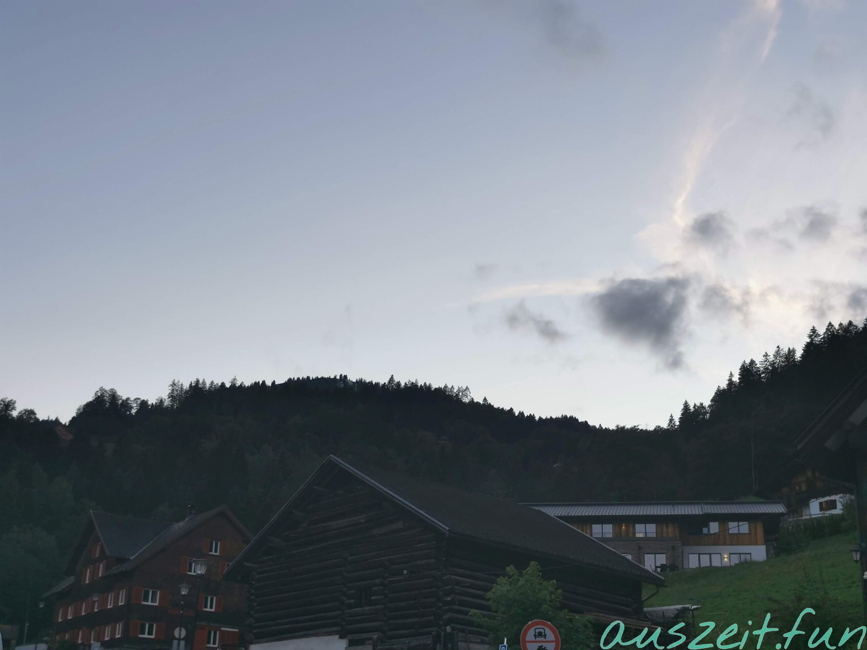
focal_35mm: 51
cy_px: 325
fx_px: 1277
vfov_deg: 28.6
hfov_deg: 37.5
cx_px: 434
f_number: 1.8
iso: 50
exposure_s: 1/348
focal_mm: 5.58
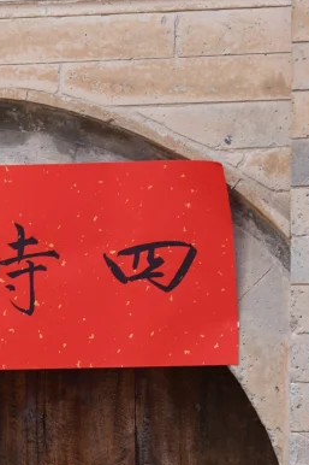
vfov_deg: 6.4
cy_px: 838
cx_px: -24
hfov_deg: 4.4
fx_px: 4059
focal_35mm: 315
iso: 100
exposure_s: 1/100
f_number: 4.5
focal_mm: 75
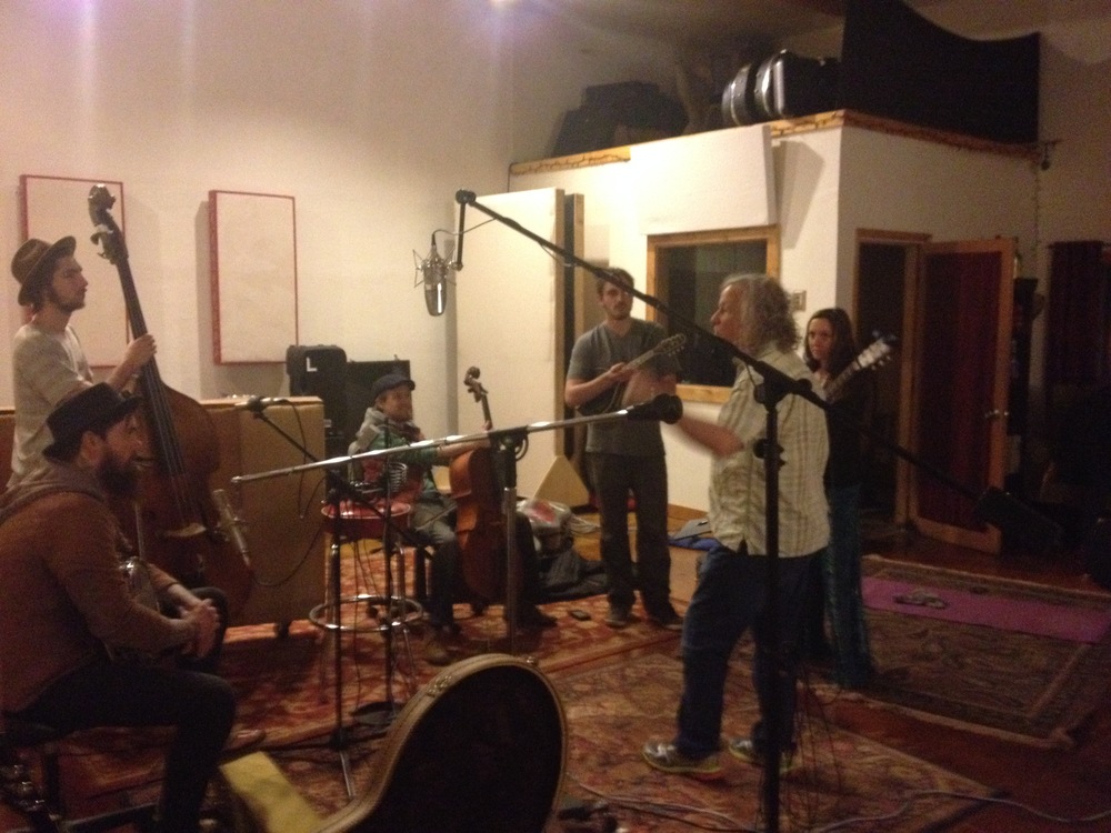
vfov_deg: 40.7
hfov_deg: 52.6
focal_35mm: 35
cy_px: 416
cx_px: 556
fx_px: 1123
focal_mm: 4.28
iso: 640
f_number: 2.4
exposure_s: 1/15
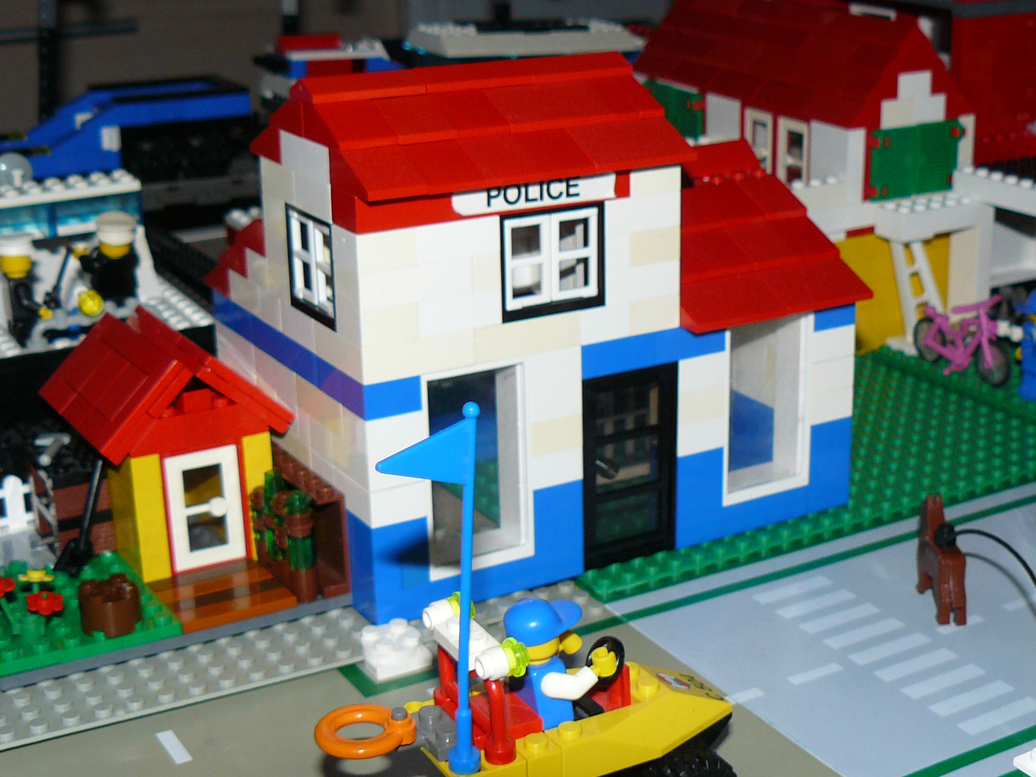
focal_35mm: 56
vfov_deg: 26.1
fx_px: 1676
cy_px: 357
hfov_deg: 34.3
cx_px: 615
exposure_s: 1/30
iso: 100
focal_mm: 6
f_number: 2.8
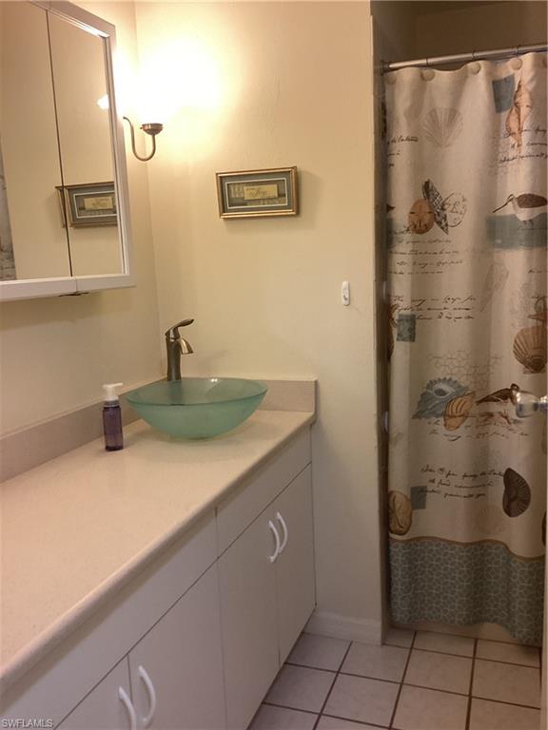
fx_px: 654
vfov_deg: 58.4
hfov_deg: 45.4
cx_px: 274
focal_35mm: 31
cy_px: 365
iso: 125
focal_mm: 3.3
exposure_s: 1/60
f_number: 2.4
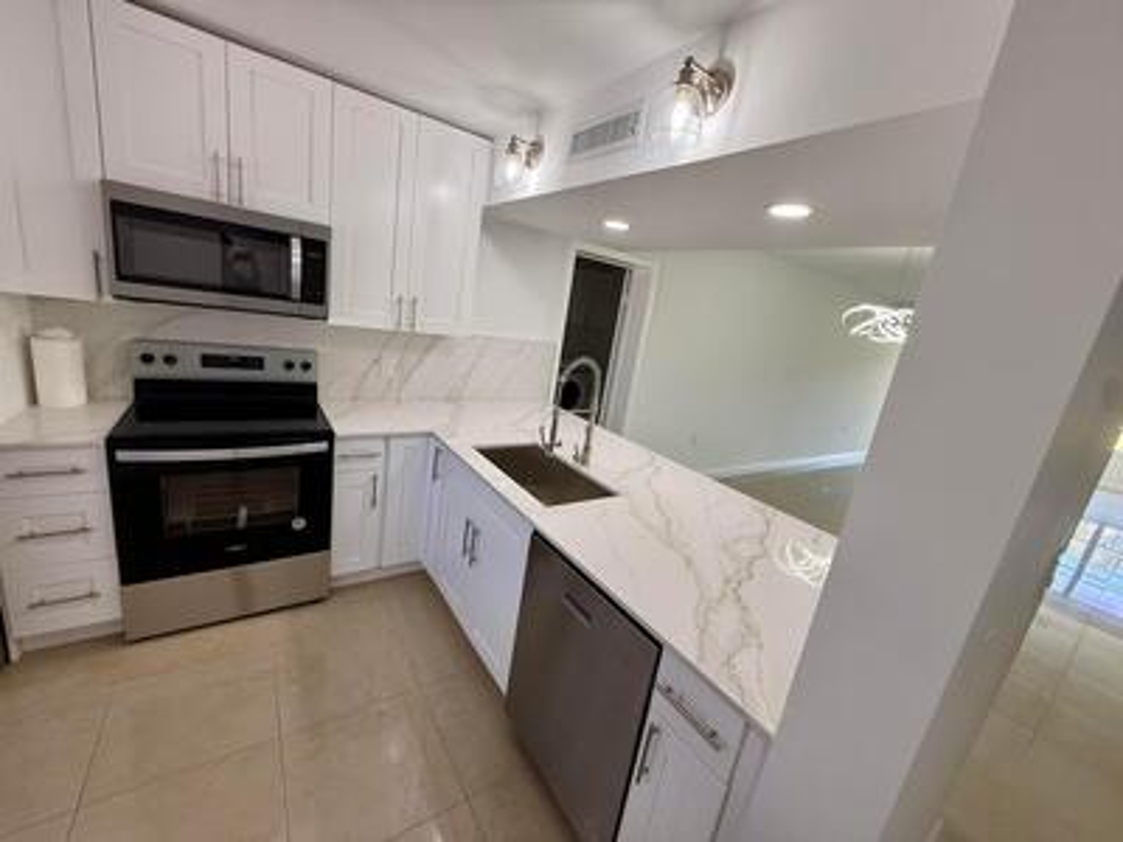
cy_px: 421
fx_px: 454
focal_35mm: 14
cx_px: 562
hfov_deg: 102.1
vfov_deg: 85.7
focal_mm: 2.22
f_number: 2.2
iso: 125
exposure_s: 1/120
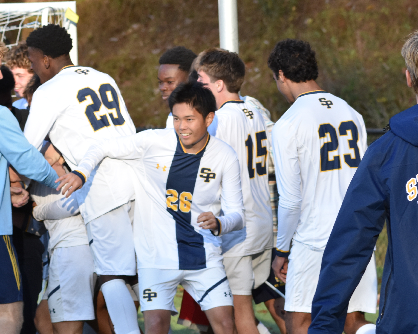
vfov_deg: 5.0
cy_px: 190
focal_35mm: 308
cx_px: 241
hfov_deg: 6.3
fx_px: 3810
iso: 800
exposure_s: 1/500
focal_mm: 112
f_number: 5.6
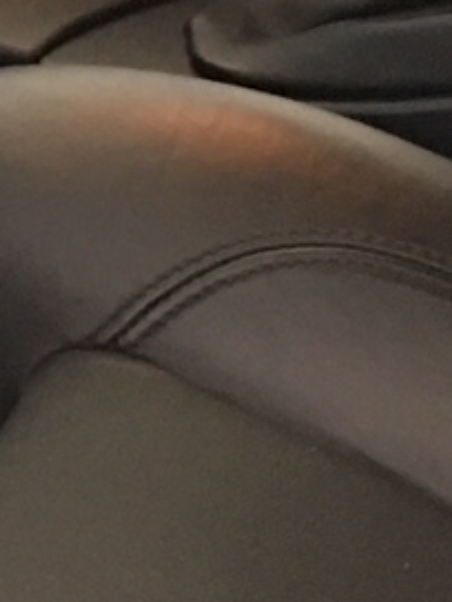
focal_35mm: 215
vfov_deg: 8.8
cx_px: -760
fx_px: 3743
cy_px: -498
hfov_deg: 6.5
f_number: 2.2
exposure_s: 1/8
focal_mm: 4.15
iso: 100
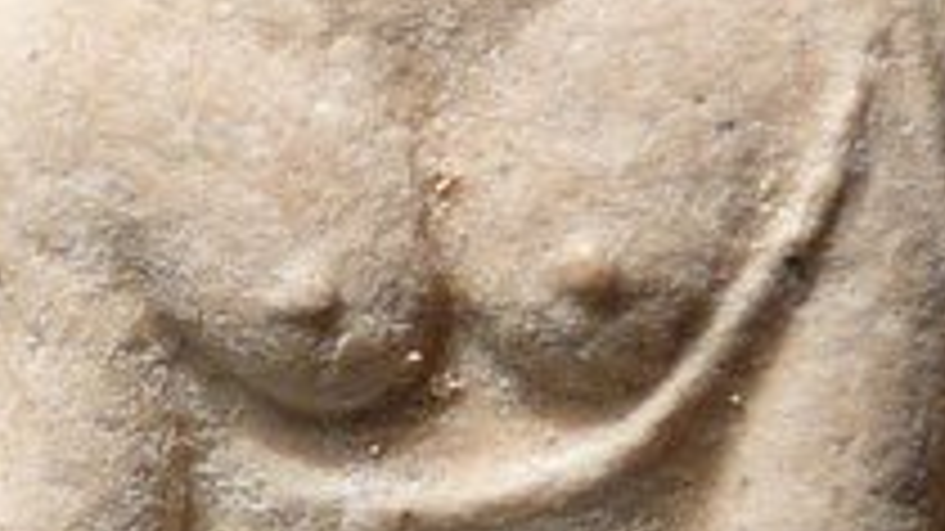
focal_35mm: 137
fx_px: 3432
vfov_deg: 8.8
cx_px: 403
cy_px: 410
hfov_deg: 15.7
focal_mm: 5.5
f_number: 2.8
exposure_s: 1/25
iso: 100
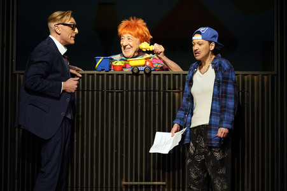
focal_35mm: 153
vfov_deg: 9.0
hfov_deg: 13.4
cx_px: 144
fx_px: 1219
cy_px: 96
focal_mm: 153
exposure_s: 1/250
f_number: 5.6
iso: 2000
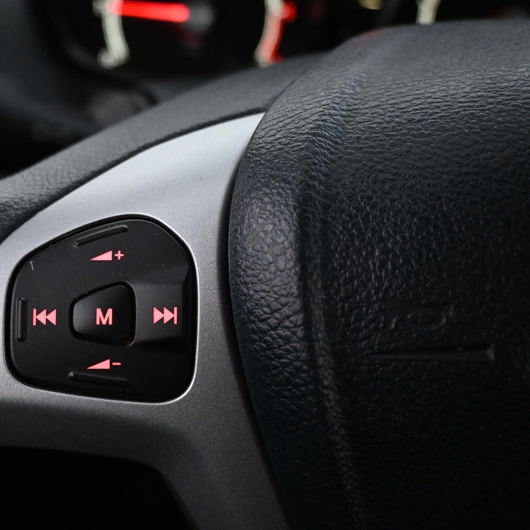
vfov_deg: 35.3
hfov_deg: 34.1
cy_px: 284
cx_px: 95
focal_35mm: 48
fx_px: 831
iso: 3600
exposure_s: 1/40
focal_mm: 22
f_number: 4
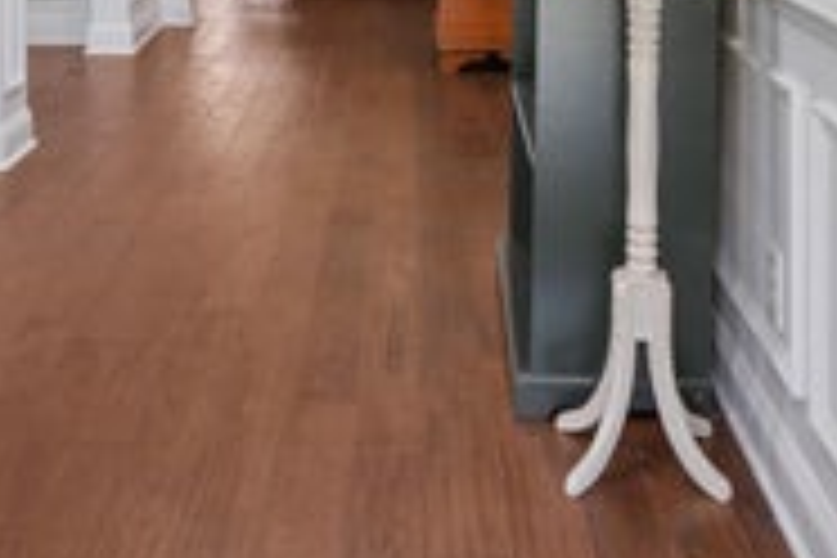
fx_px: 1441
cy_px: -207
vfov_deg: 19.8
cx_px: 387
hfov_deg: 32.4
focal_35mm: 62
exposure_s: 1/15
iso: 800
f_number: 8
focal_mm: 16
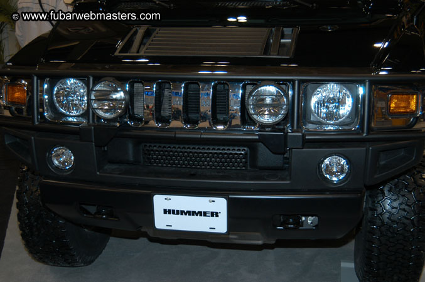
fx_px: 619
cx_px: 212
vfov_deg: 25.7
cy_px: 141
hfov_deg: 37.9
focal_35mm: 52
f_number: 5
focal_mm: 35
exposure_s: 1/60
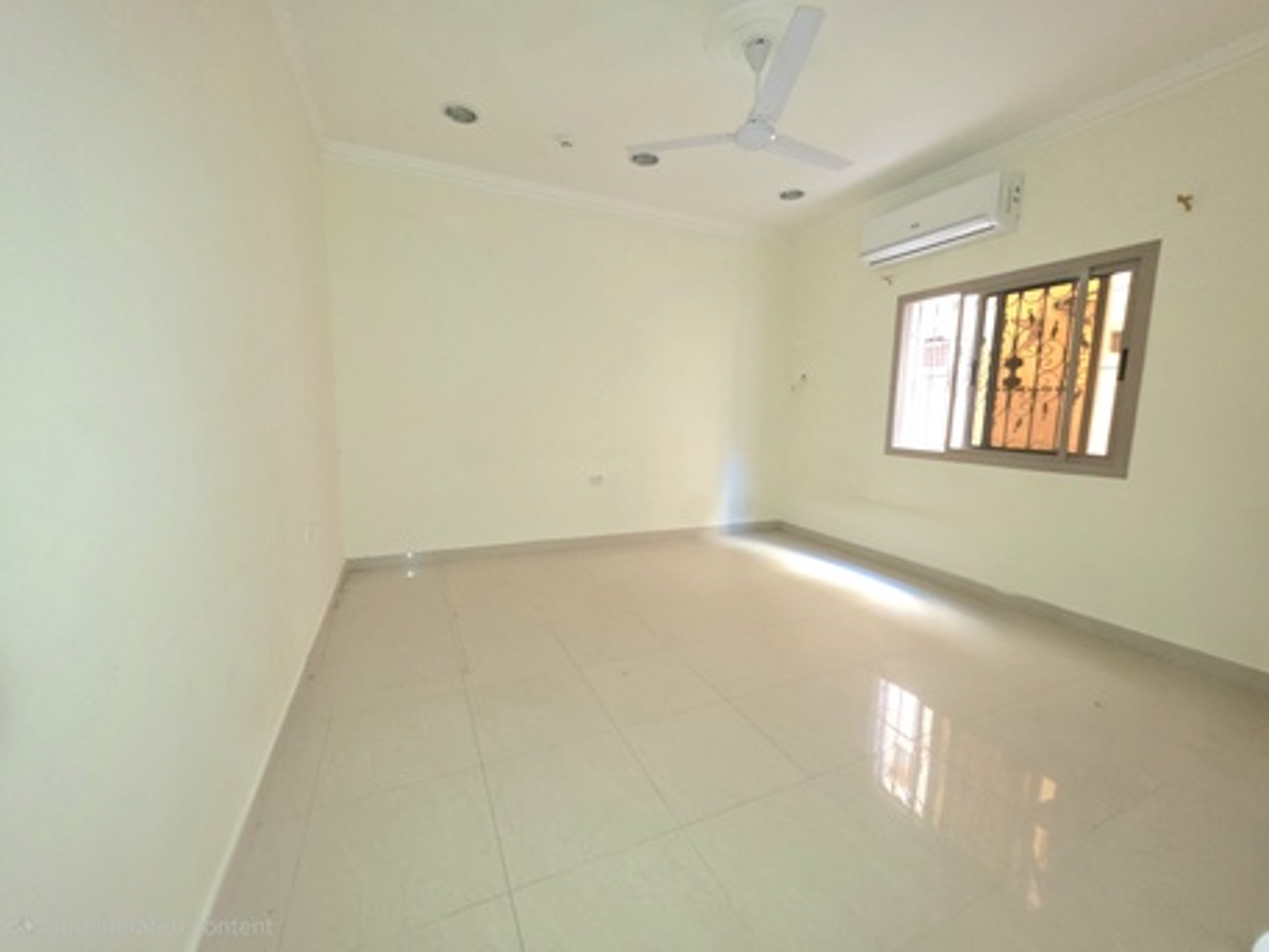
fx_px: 477
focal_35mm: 13
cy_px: 476
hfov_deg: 106.2
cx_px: 634
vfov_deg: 89.9
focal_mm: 2.2
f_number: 1.9
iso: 400
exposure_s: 1/30
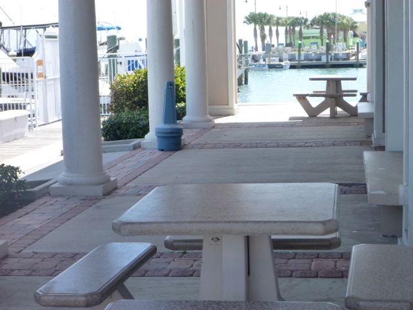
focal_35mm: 71
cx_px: 206
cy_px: 155
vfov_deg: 20.7
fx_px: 847
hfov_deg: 27.4
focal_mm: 12.6
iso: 125
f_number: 5.4
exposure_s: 1/125
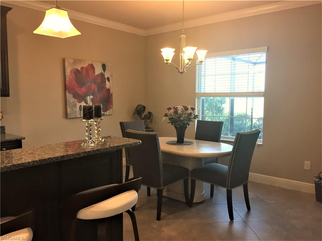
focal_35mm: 29
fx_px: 270
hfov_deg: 61.7
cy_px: 120
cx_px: 161
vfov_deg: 48.2
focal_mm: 4.15
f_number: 2.2
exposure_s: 1/30
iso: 40
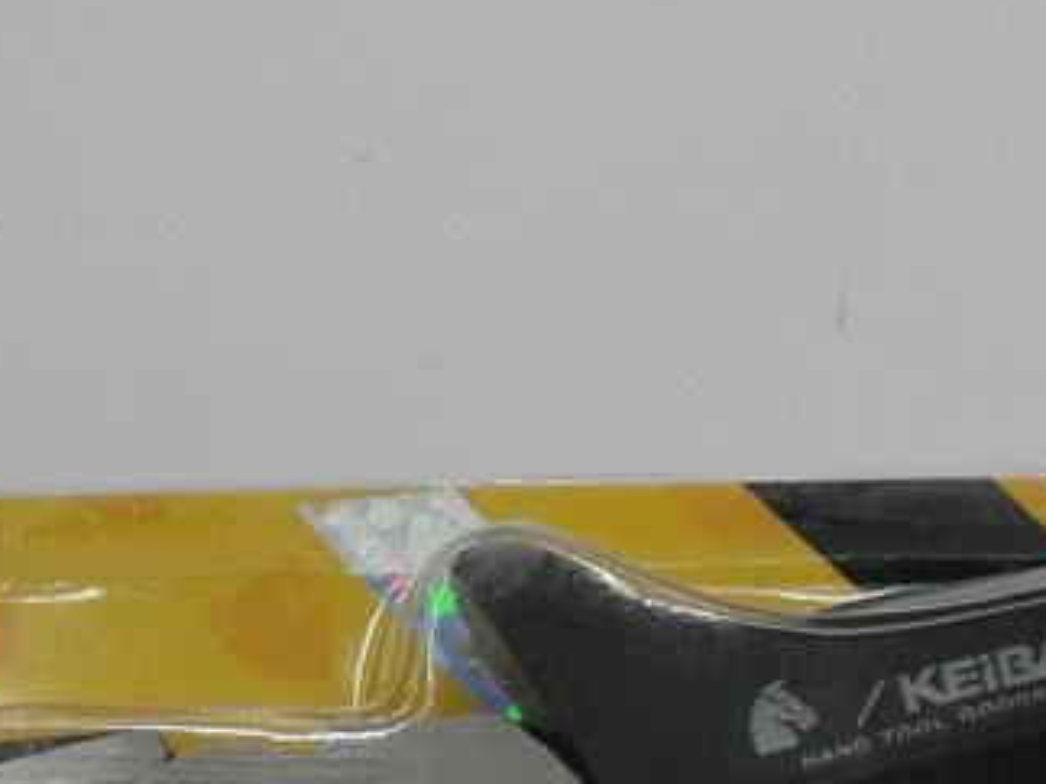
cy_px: 991
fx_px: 3353
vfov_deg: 12.9
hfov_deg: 17.5
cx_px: 884
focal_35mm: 111
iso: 120
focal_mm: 6.2
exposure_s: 1/45
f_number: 2.8
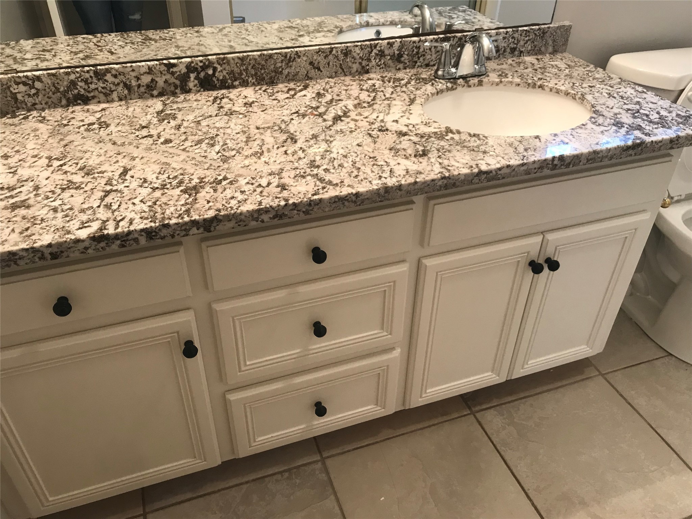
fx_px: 560
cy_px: 260
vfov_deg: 49.7
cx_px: 346
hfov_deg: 63.4
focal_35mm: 28
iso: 40
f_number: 1.8
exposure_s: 1/24
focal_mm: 3.99
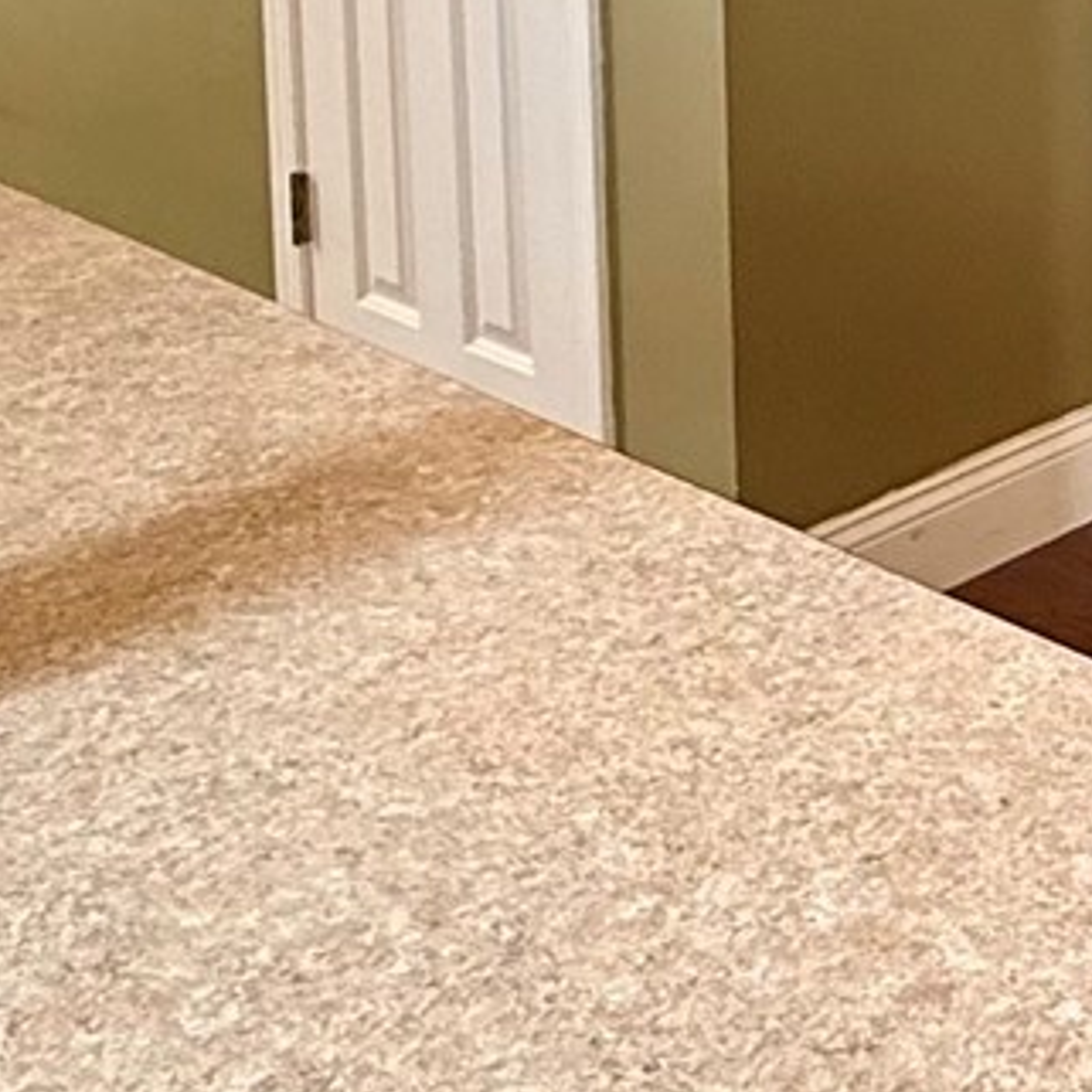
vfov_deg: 20.6
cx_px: 1568
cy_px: -449
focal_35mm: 74
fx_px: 2641
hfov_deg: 20.5
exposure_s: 1/120
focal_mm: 2.22
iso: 160
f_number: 2.2
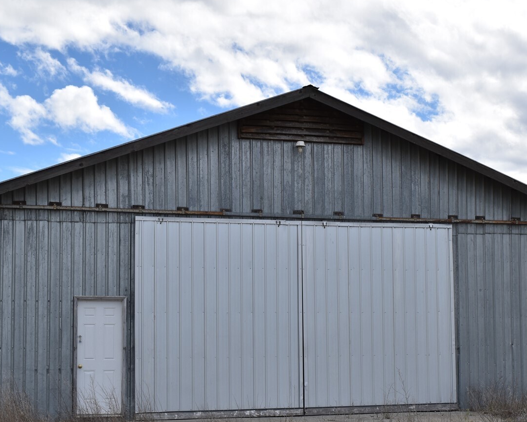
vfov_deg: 22.2
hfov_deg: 27.6
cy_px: 263
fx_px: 1072
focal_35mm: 69
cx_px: 293
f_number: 9
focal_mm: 31
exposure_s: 1/320
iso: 100
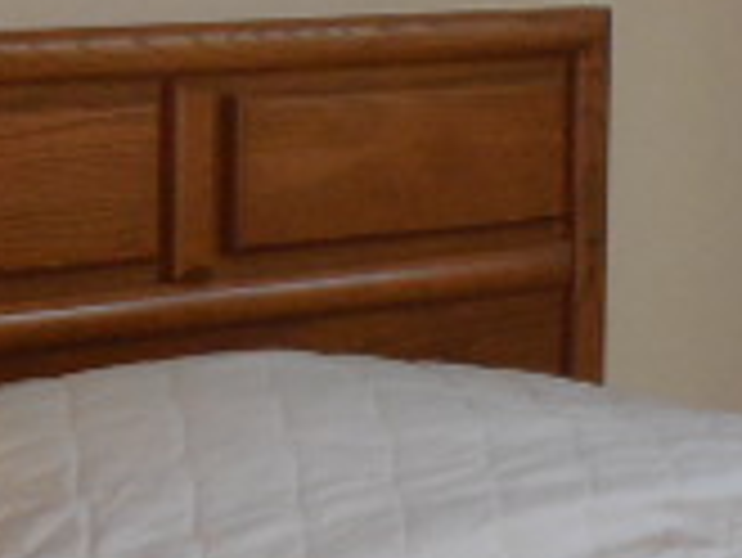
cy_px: 230
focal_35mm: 190
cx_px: 1264
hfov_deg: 9.9
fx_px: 4076
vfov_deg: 7.8
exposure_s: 1/60
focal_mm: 8.8
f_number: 4.8
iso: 500
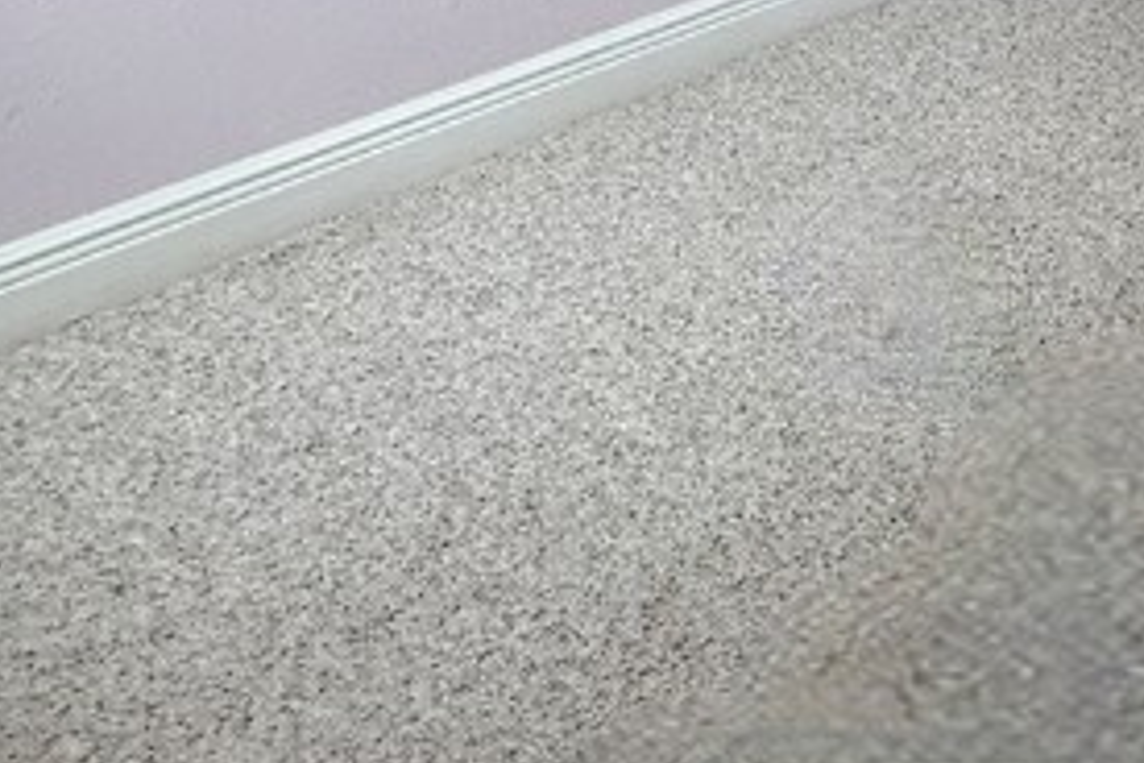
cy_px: -622
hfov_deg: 27.8
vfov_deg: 19.0
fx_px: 1716
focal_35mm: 54
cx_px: 1625
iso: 80
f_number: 2.2
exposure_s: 1/120
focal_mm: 2.22
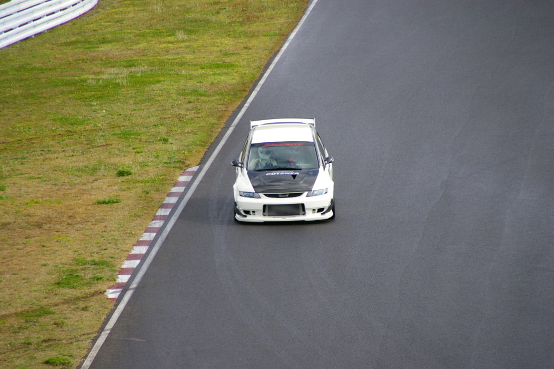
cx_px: 277
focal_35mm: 375
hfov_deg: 5.5
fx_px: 5769
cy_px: 184
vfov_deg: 3.7
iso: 200
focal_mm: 250
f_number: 8
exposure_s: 1/350
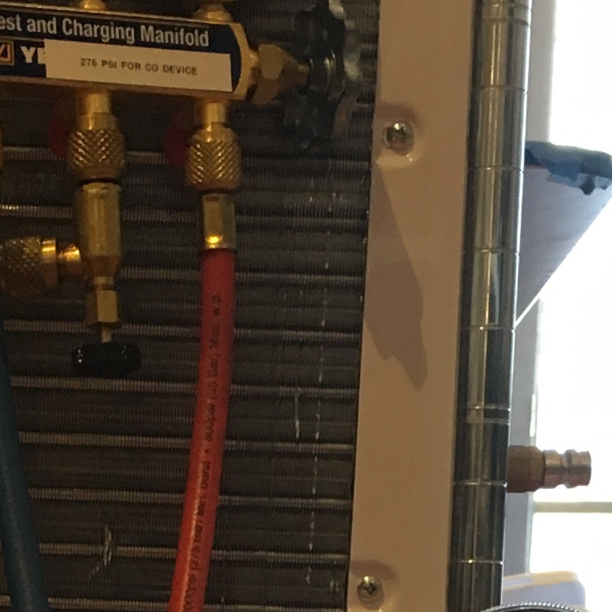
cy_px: 1088
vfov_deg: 12.1
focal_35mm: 133
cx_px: 67
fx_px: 2660
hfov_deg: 13.0
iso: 100
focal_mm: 4.15
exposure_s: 1/30
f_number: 2.2
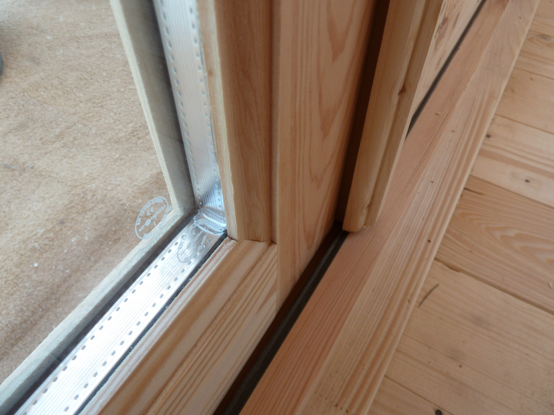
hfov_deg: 69.4
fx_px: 400
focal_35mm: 25
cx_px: 277
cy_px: 208
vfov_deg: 54.9
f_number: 3.3
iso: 80
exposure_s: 1/60
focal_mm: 4.1
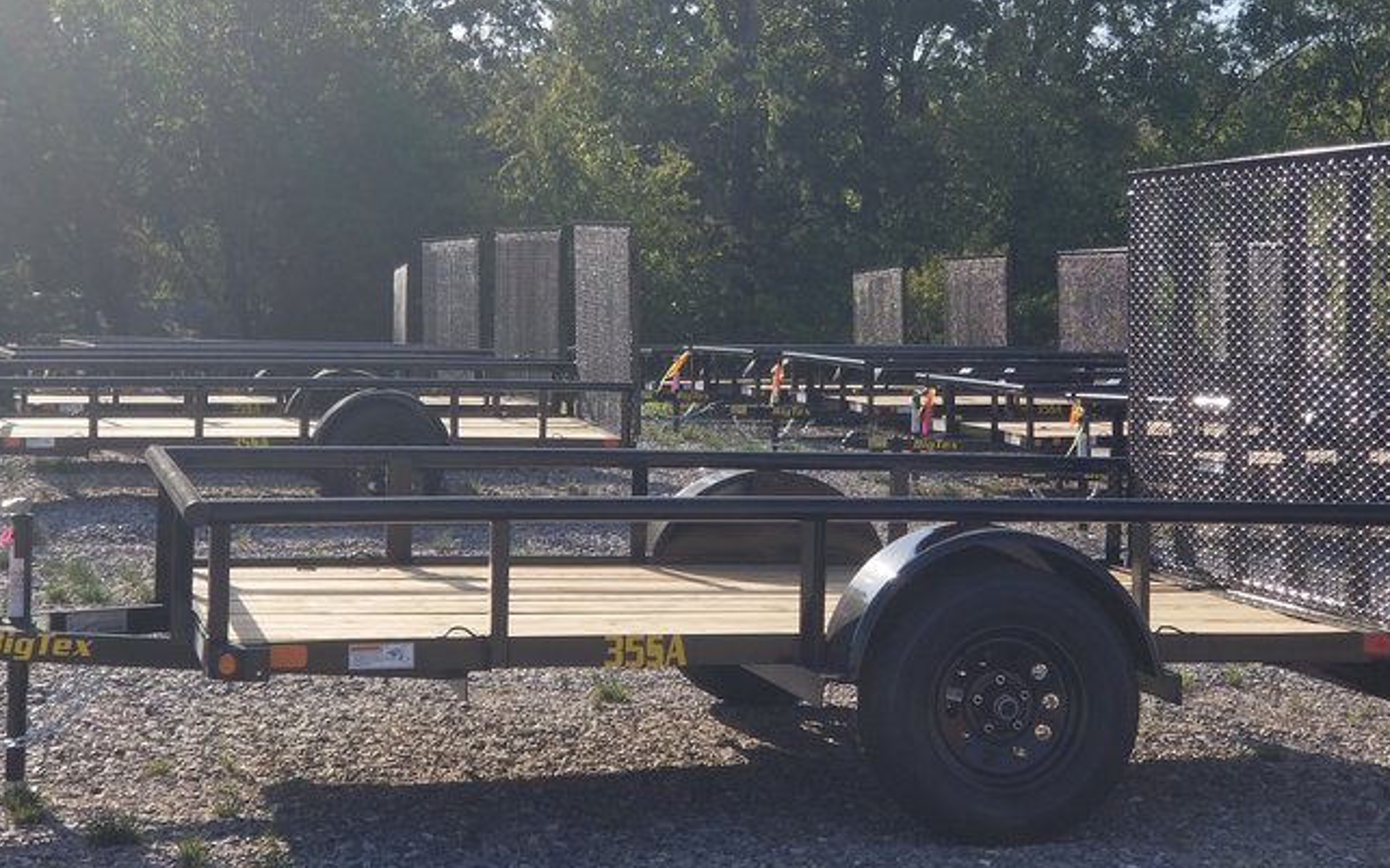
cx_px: 743
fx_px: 2765
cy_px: 312
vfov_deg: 17.8
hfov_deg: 28.2
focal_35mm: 73
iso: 25
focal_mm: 6
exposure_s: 1/829
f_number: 2.4
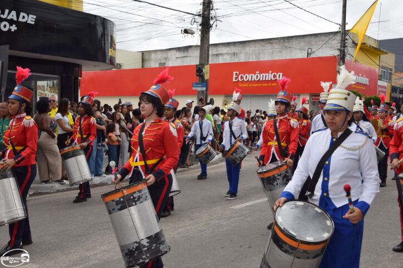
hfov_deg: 48.5
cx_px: 202
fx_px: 448
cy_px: 132
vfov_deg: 33.4
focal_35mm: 40
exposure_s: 1/200
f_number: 9
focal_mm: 26
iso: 100
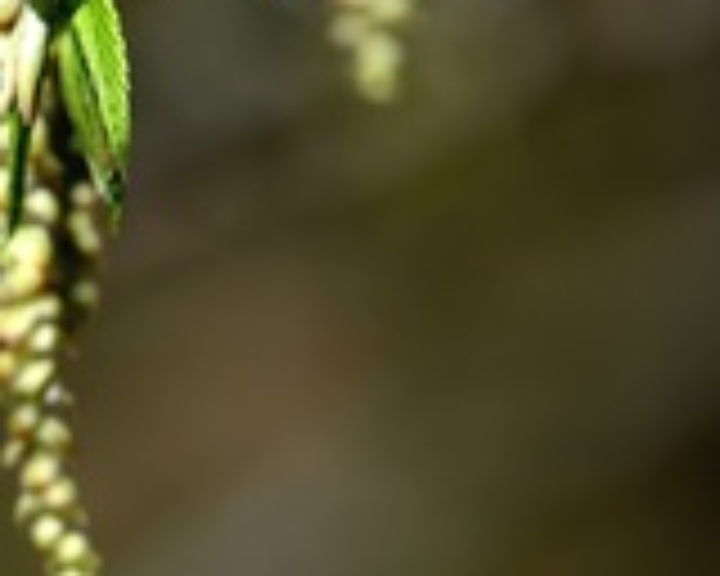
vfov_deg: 2.9
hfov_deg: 3.6
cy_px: 50
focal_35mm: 540
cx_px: 351
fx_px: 11507
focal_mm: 200
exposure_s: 1/323
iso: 100
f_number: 6.3
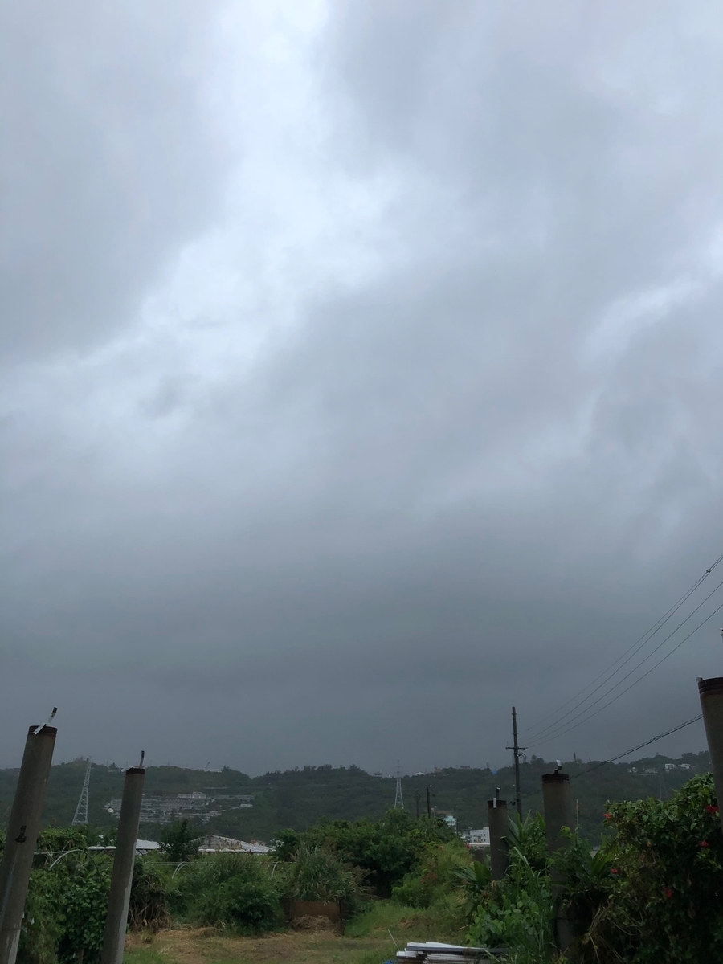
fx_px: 780
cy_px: 482
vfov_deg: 63.4
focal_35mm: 28
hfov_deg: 49.7
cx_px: 362
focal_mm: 3.99
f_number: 1.8
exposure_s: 1/421
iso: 20
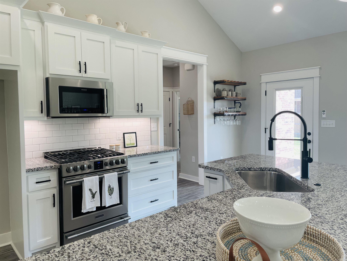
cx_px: 174
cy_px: 130
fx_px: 261
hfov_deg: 67.3
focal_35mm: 26
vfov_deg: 53.1
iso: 50
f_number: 1.6
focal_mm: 4.2
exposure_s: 1/120
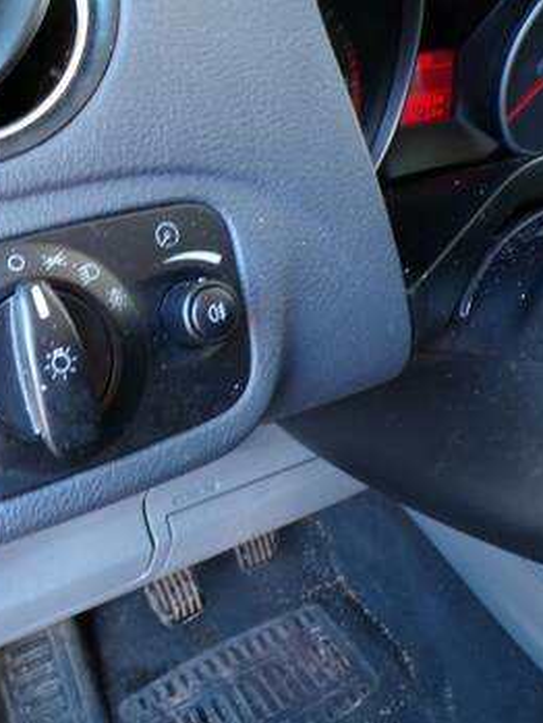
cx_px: 70
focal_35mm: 33
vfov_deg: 55.3
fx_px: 690
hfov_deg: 40.2
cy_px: 369
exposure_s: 1/17
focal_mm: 4.3
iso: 239
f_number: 3
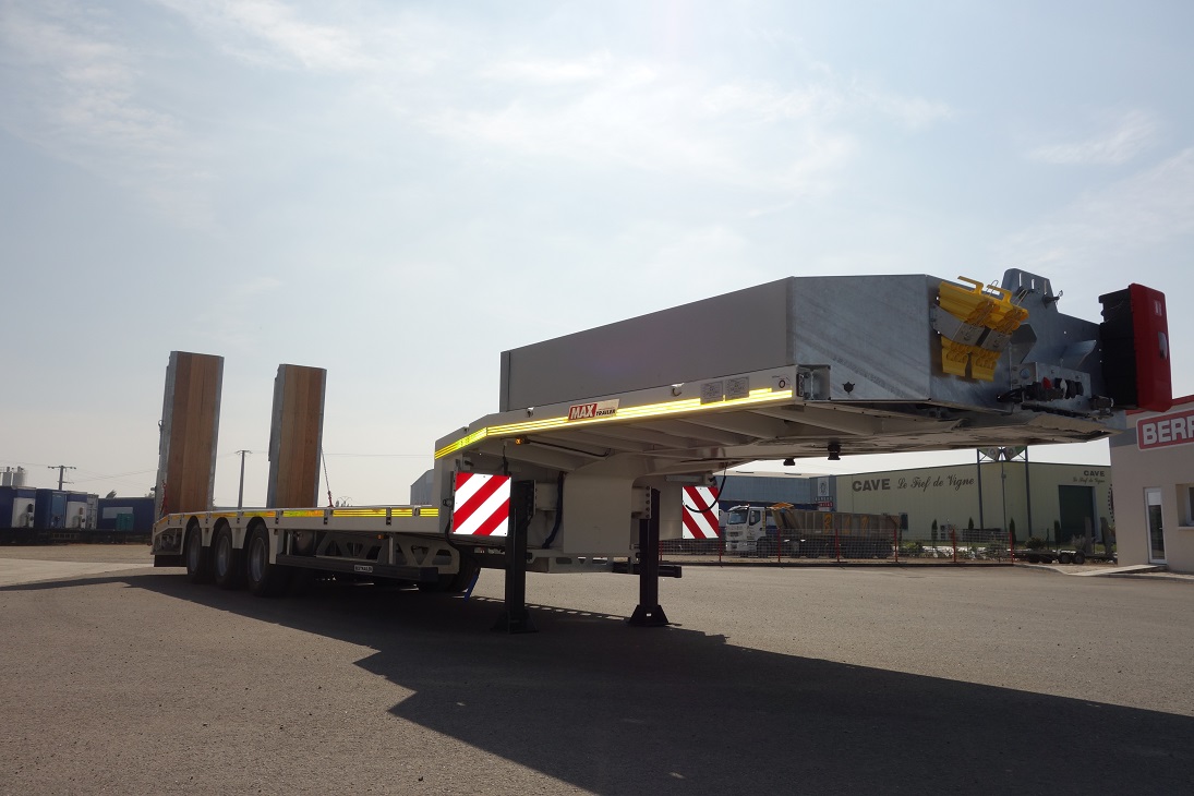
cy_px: 398
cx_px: 597
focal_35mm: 28
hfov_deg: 65.5
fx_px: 929
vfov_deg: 46.4
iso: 125
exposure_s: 1/800
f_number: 7.1
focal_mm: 10.4
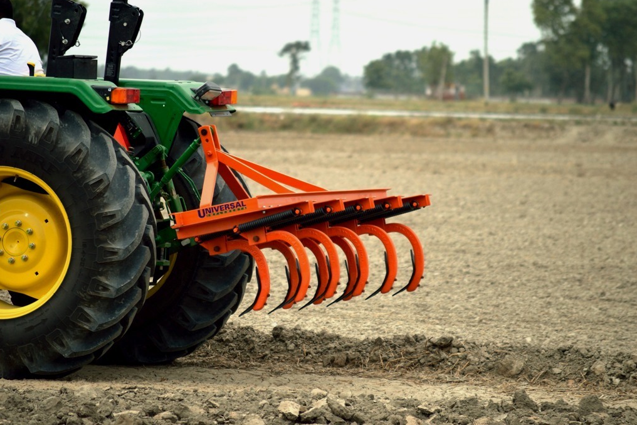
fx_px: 4812
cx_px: 317
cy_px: 212
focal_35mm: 272
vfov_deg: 5.1
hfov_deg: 7.6
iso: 200
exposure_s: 1/800
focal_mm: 180
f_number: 5.6
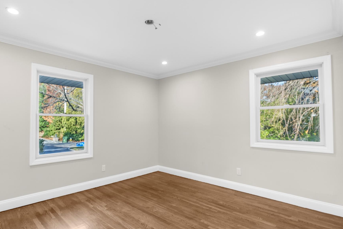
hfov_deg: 86.4
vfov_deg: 64.5
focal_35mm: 19
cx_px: 148
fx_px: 181
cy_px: 118
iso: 800
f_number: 7.1
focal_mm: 16
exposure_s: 1/13
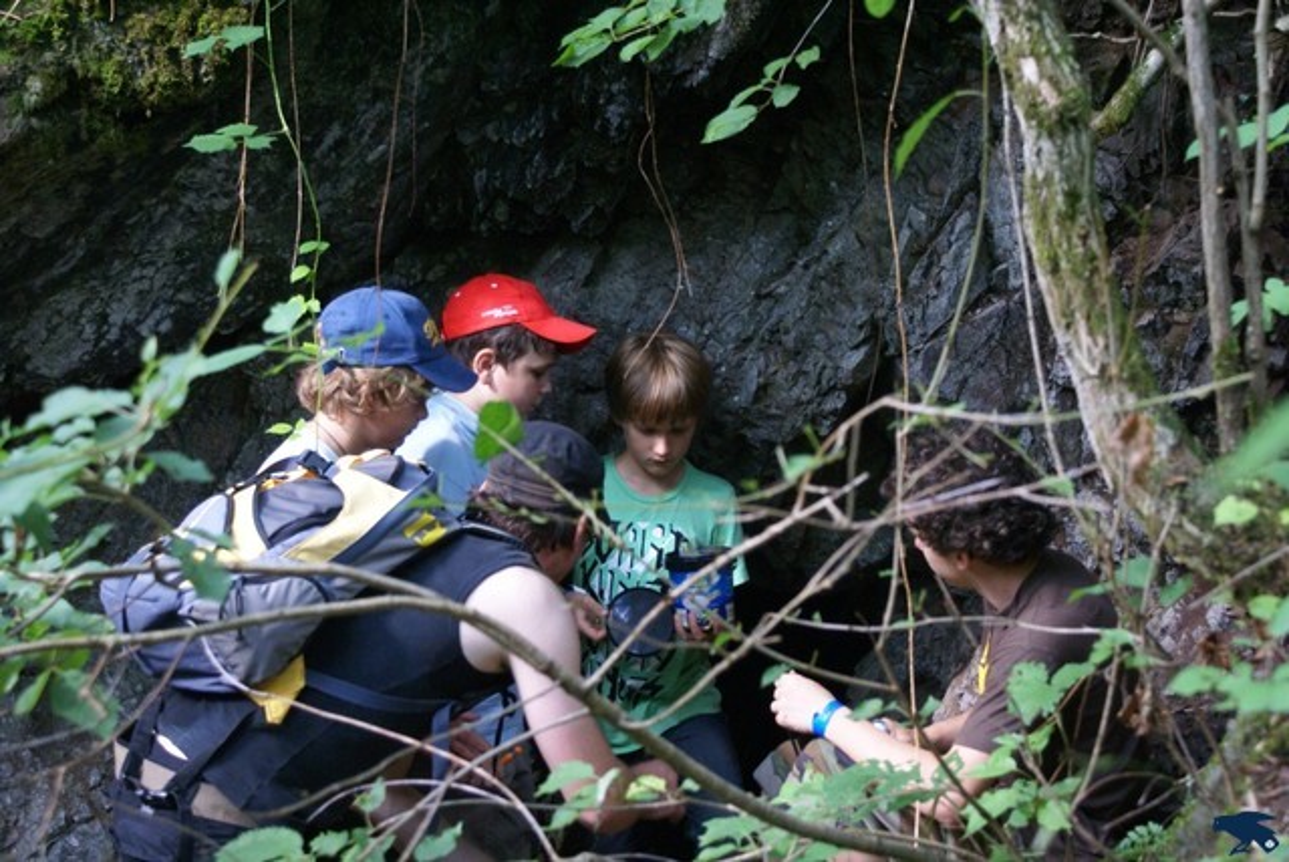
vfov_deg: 18.2
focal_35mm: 75
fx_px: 2688
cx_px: 644
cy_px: 431
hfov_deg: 27.0
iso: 400
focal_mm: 50
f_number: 5.6
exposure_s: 1/30
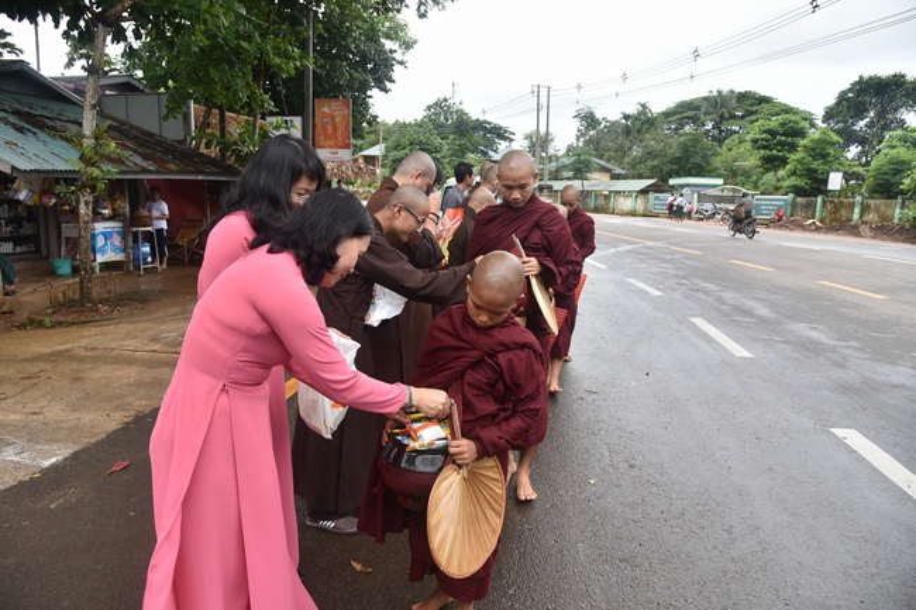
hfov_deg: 73.8
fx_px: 610
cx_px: 458
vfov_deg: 53.1
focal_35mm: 24
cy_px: 305
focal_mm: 24
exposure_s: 1/250
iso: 320
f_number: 6.3
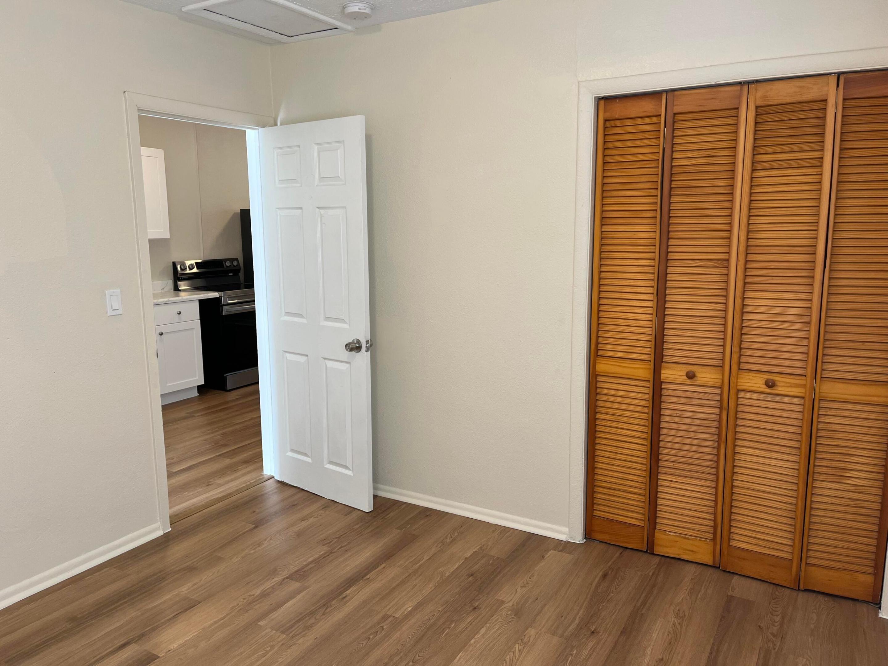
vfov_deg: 53.1
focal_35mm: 26
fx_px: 667
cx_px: 444
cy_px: 333
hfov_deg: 67.3
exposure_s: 1/60
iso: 64
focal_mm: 5.1
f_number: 1.6
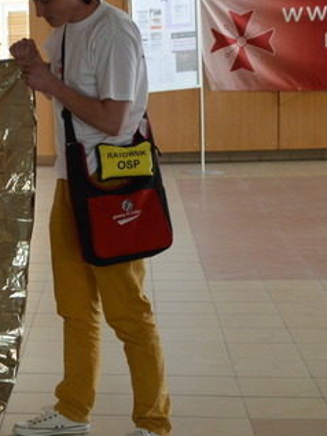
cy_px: 194
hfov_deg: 13.9
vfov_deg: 19.1
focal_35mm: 103
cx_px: -87
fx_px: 1296
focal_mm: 32
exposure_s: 1/100
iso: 1600
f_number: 5
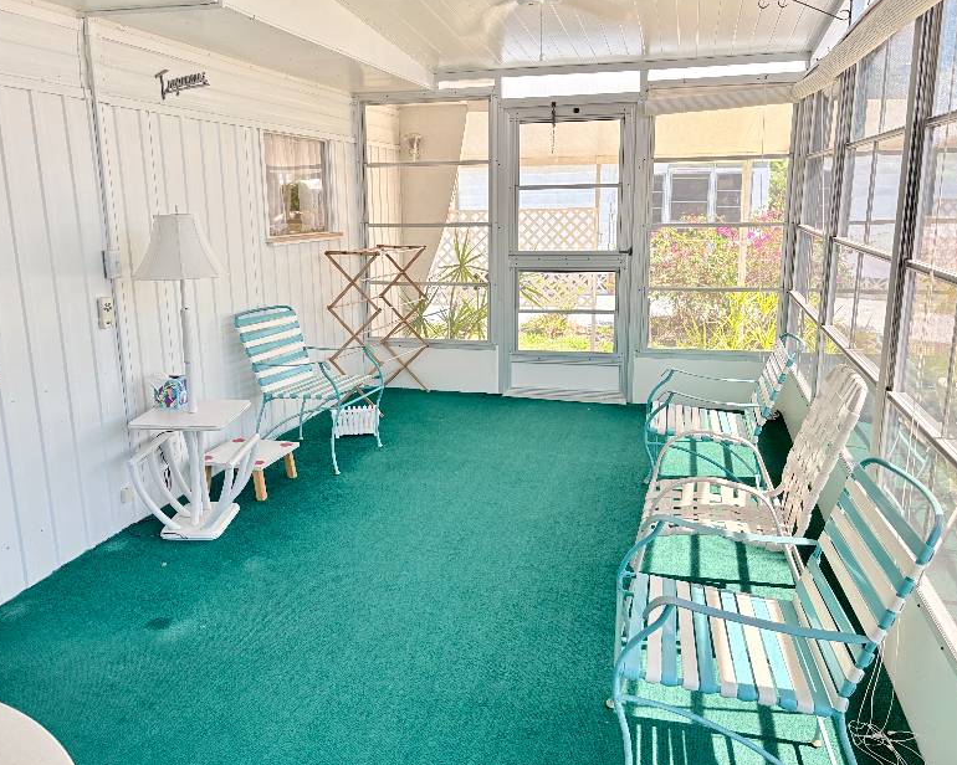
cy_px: 381
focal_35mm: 28
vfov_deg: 51.5
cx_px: 450
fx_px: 793
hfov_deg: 62.2
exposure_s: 1/121
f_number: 1.6
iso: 100
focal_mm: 5.96
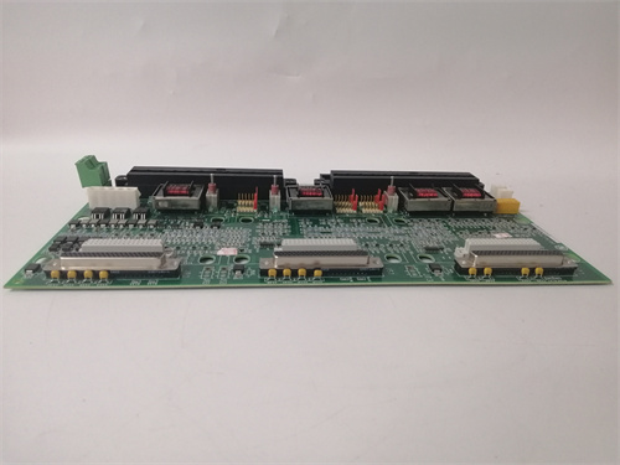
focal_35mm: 26
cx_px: 310
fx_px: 466
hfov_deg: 67.3
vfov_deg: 53.1
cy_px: 232
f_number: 2.2
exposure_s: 1/33.3
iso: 200
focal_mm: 3.81
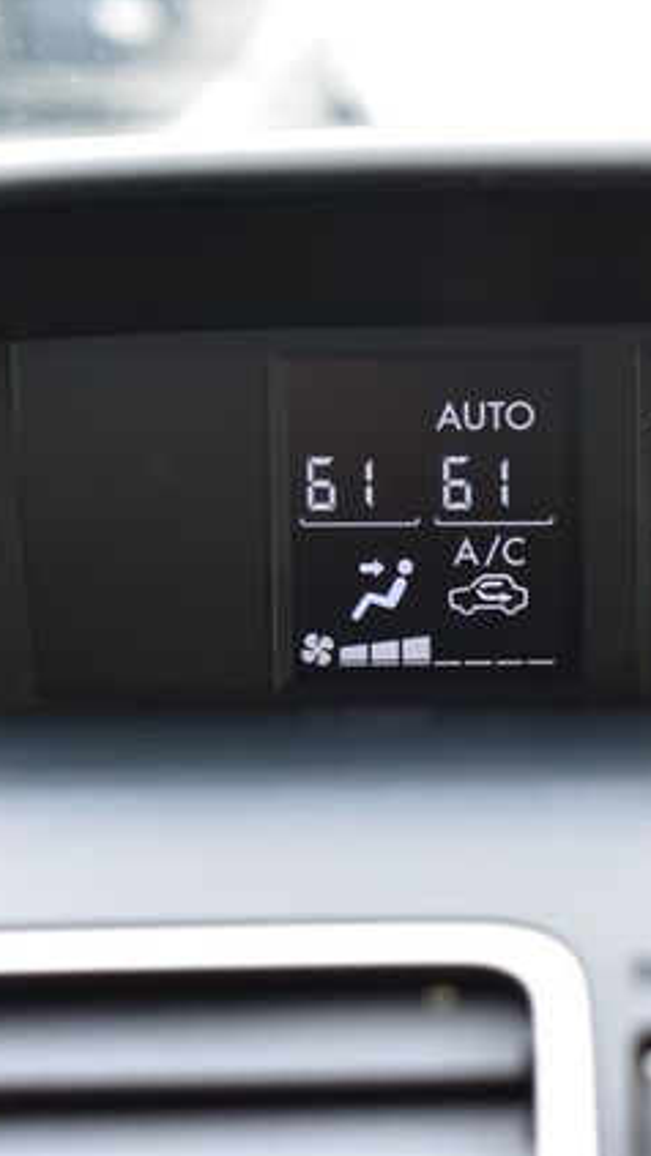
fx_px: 4013
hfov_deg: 9.2
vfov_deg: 16.4
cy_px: 577
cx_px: 771
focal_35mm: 131
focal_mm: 55
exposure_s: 1/30
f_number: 7.1
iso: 400
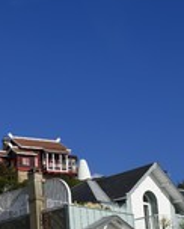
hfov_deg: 13.3
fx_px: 740
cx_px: -103
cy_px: 188
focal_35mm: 109
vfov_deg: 17.4
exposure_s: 1/320
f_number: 16
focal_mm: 42
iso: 200
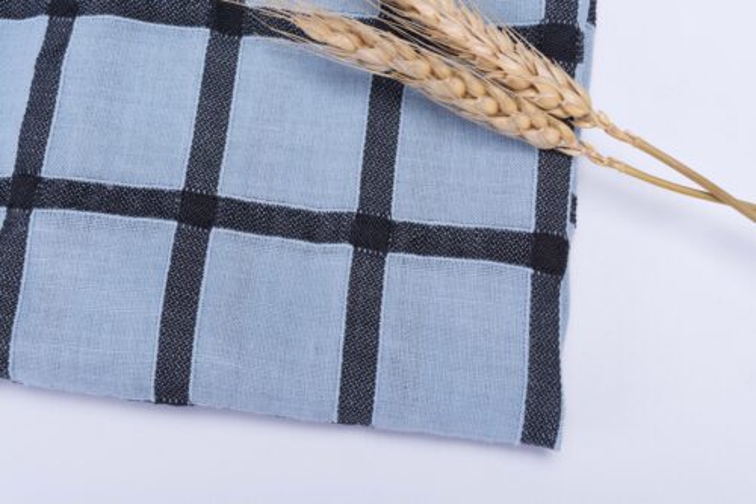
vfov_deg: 23.8
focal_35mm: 57
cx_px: 378
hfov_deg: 35.1
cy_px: 252
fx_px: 1197
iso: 100
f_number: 11
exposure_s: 1/125
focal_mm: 38
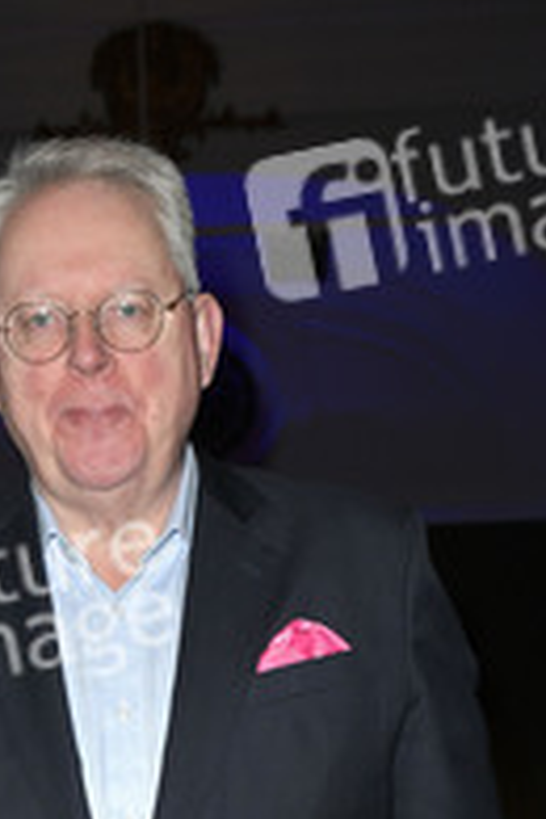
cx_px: 80
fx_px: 1956
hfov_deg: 15.7
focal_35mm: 86
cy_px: 832
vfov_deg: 22.7
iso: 1600
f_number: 6.3
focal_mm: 42
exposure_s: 1/250
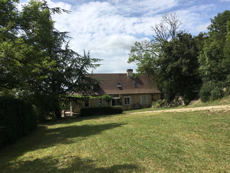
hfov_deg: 61.7
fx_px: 193
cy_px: 86
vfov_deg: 48.2
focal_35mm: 29
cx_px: 115
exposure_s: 1/2653
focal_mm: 4.15
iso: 25
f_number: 2.2
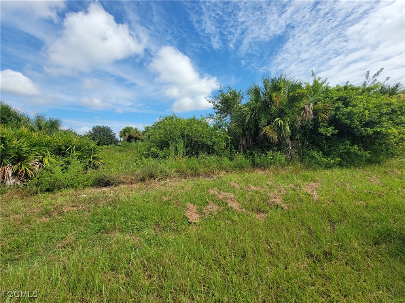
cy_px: 152
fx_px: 152
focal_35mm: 13
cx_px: 202
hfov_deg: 106.2
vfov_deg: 89.9
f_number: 2.2
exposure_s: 1/1546
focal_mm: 2.2
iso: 50
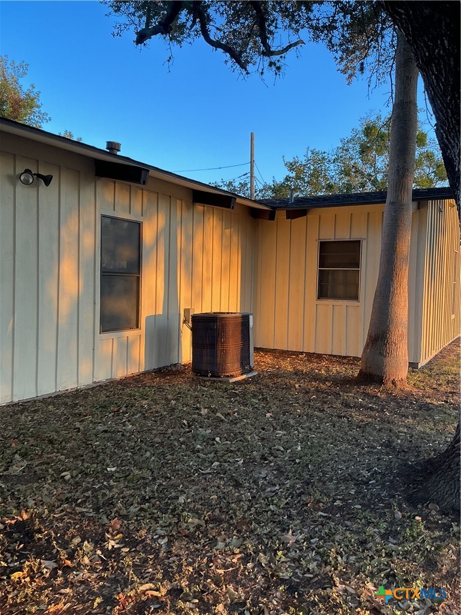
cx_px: 230
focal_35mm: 29
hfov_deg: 48.2
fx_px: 515
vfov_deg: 61.7
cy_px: 308
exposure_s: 1/124
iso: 16
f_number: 1.8
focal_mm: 3
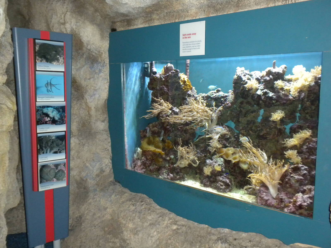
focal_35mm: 37
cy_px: 124
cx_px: 166
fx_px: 354
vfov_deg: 38.7
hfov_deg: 50.1
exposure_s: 1/30
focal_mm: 6.6
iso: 400
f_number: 3.5
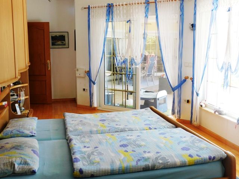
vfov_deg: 36.0
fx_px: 276
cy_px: 90
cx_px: 120
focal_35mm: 40
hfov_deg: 46.8
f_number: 3.6
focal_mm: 7.1
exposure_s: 1/60
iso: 125
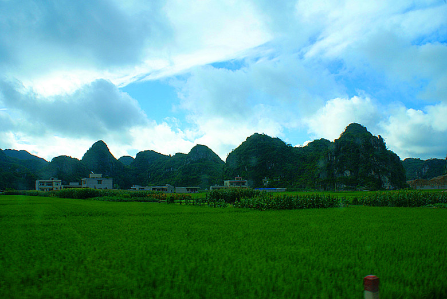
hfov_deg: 61.9
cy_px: 150
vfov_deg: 43.7
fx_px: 373
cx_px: 224
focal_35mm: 30
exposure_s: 1/160
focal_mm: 20
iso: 100
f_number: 10
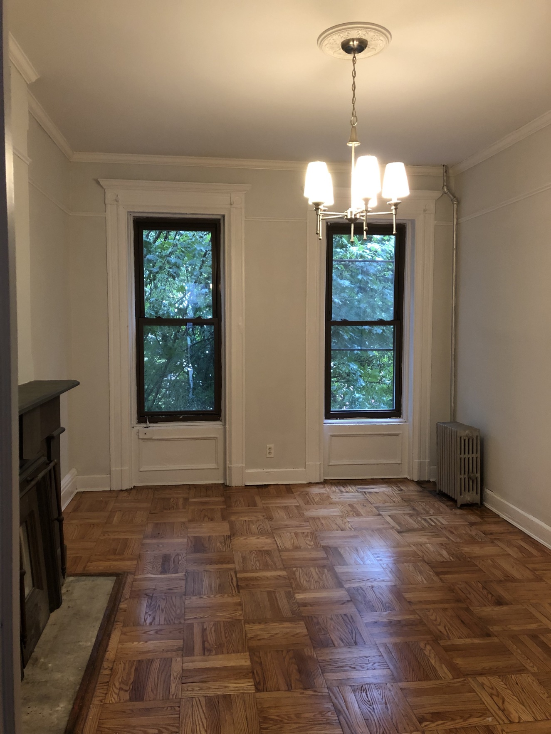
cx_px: 276
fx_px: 594
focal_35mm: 28
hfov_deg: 49.8
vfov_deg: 63.4
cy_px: 367
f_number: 1.8
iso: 100
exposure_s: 1/12
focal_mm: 3.99
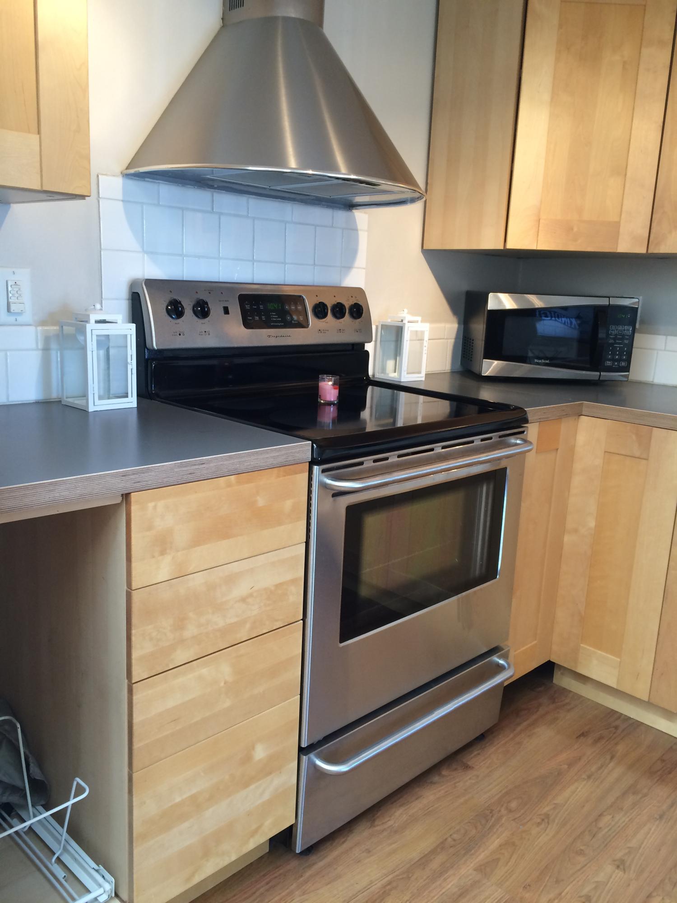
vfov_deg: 61.7
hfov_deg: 48.2
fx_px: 756
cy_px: 452
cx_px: 338
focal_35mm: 29
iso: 80
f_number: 2.2
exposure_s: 1/30
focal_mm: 4.15
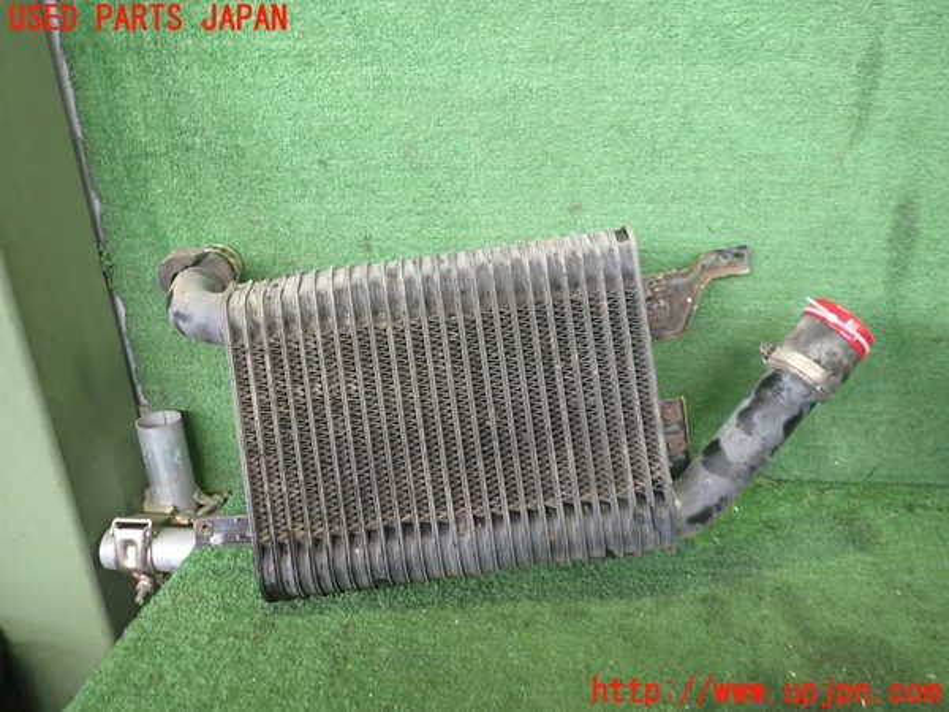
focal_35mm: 25
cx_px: 474
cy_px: 356
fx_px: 685
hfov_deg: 69.4
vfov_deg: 54.9
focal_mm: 4.5
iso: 320
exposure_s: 1/30
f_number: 2
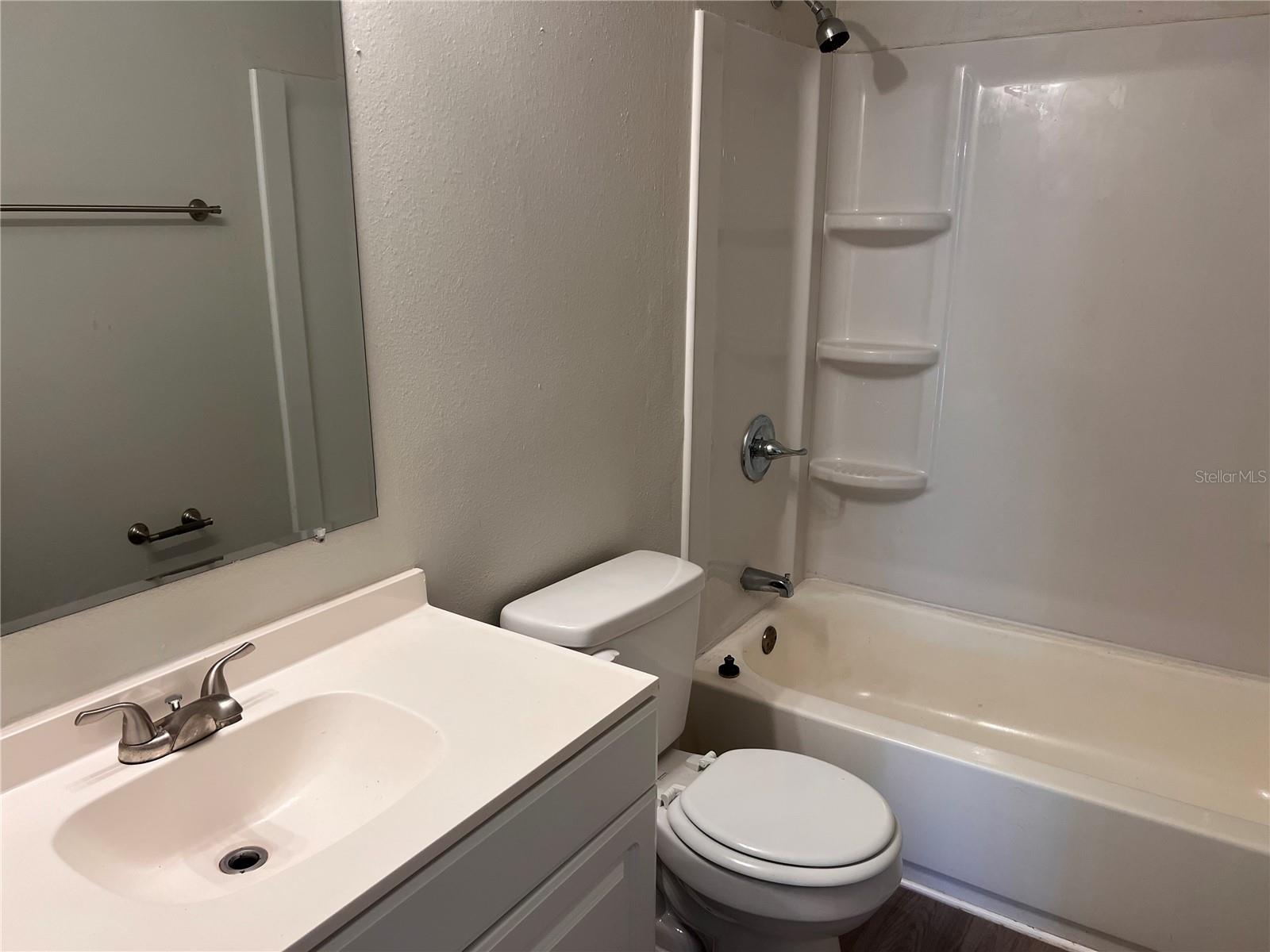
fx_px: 954
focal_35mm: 26
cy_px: 476
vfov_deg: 53.1
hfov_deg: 67.3
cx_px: 635
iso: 125
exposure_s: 1/120
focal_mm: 5.7
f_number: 1.5
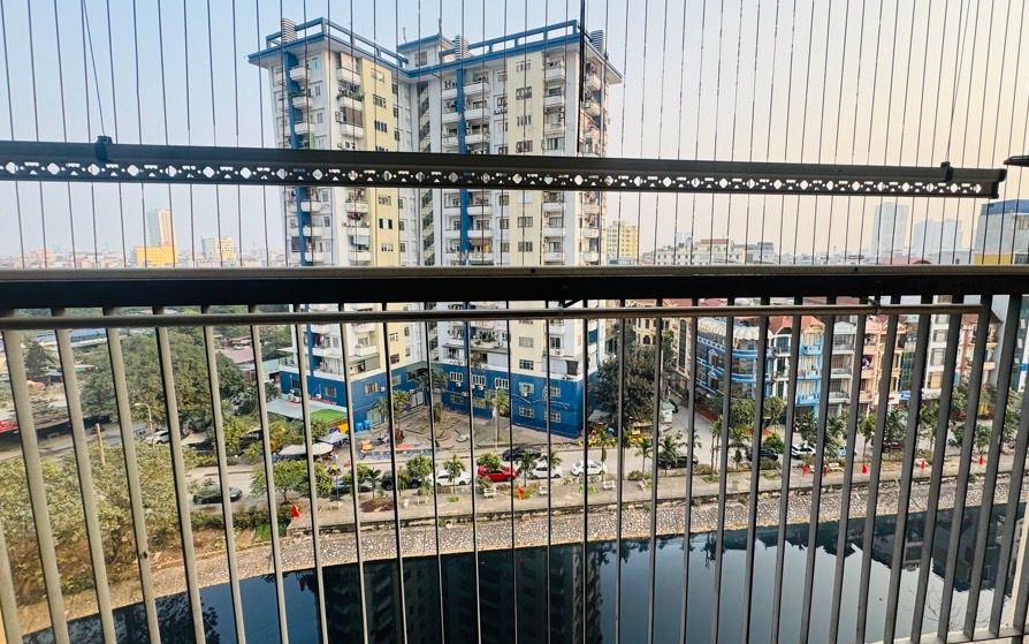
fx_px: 477
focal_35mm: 17
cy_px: 327
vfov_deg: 68.0
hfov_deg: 94.1
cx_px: 562
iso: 40
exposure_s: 1/235
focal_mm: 2.22
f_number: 2.2
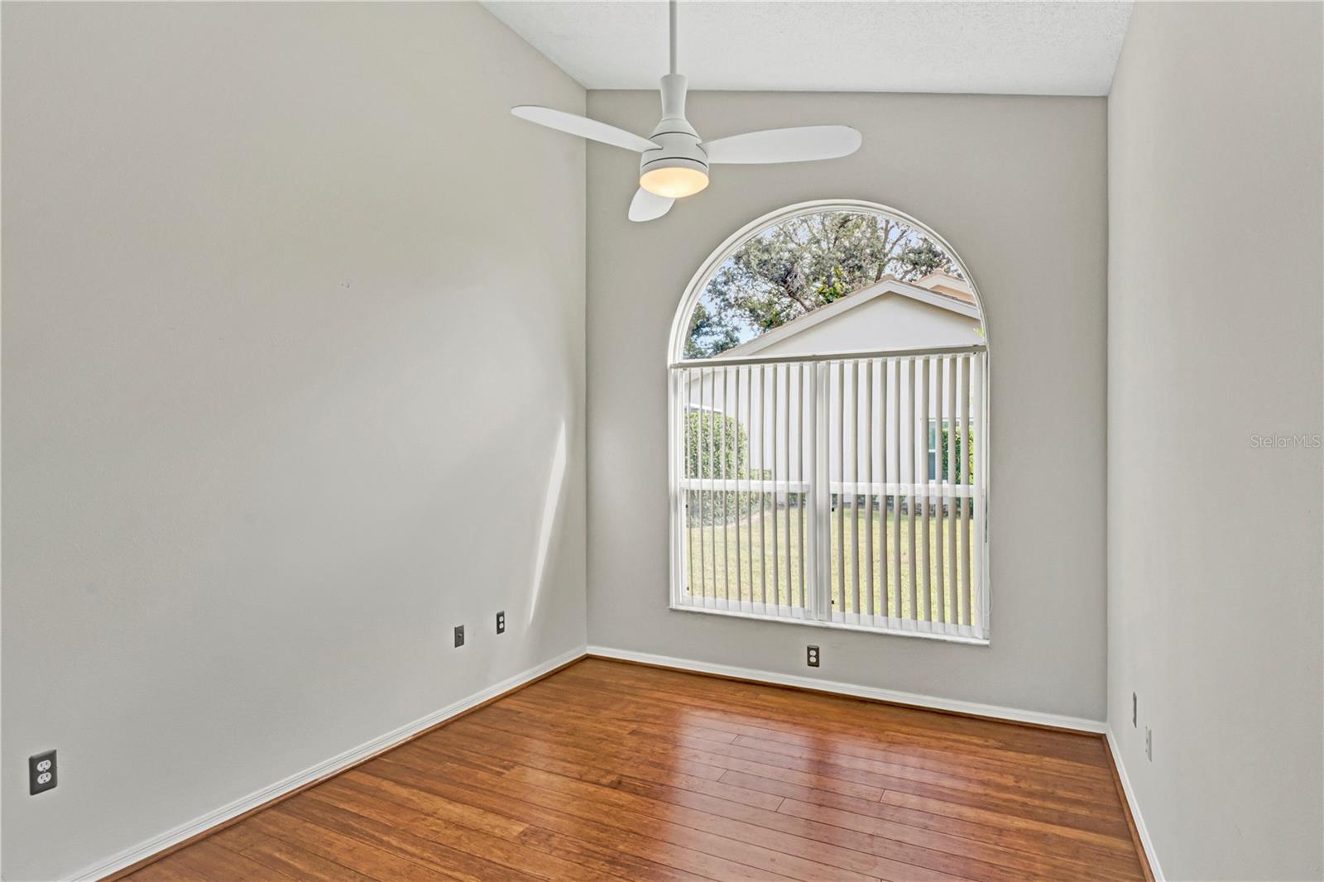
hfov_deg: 95.0
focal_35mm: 16
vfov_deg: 72.0
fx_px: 607
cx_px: 662
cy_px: 441
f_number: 16
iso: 320
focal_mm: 11
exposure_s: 1/50
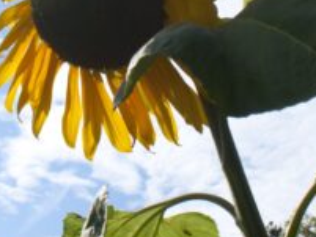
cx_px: 75
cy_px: -3
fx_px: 868
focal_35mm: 95
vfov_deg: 15.3
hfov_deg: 20.5
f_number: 10
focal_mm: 22
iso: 100
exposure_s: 1/320
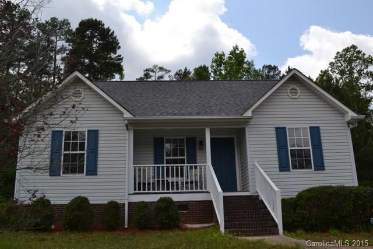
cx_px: 186
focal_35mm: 33
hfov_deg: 57.2
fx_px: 342
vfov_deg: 40.0
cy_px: 124
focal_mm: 22
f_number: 10
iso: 100
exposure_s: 1/200
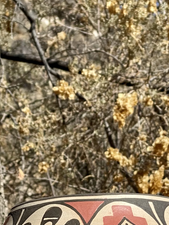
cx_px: 109
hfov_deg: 8.7
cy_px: 265
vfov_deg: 11.3
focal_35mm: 171
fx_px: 1113
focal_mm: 6
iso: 20
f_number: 2
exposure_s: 1/2398
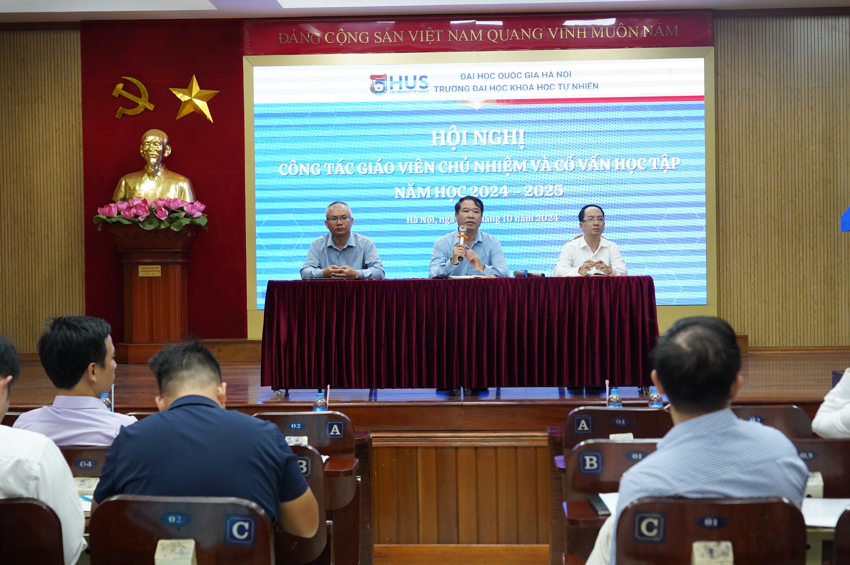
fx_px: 1203
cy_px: 282
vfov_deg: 26.4
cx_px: 425
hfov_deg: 38.9
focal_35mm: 51
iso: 6400
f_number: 5.6
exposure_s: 1/160
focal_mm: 51
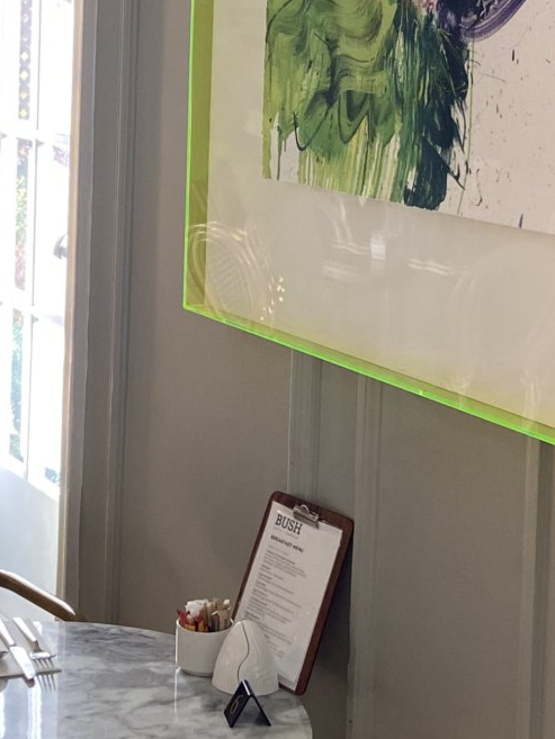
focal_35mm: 81
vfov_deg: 23.7
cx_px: 176
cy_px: 130
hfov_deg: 18.2
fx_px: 1731
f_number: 1.8
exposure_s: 1/100
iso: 100
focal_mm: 4.25
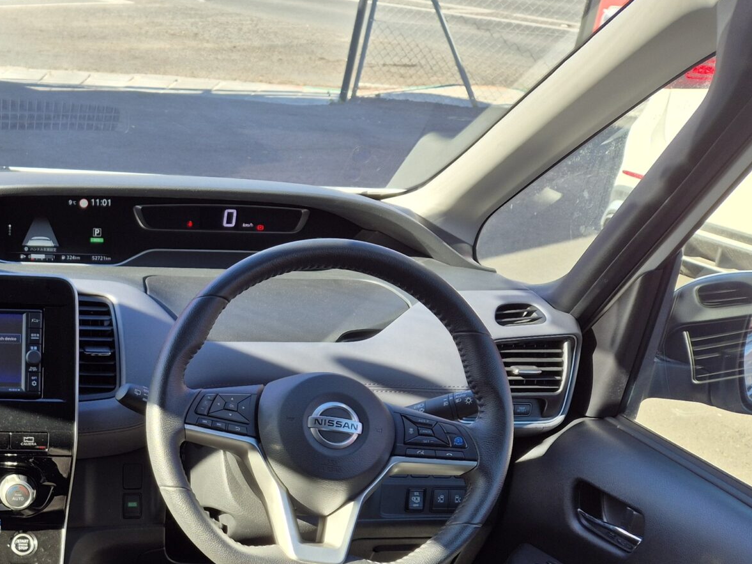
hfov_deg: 35.0
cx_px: 16
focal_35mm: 50
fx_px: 1086
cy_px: 533
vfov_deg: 27.8
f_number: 1.8
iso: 25
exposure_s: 1/265
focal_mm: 5.4
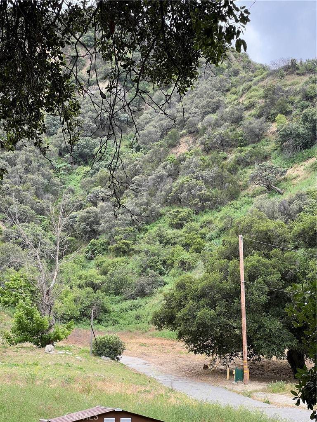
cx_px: 158
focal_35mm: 77
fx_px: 940
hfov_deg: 19.1
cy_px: 211
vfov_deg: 25.3
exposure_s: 1/139
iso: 32
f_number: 2.8
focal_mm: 9
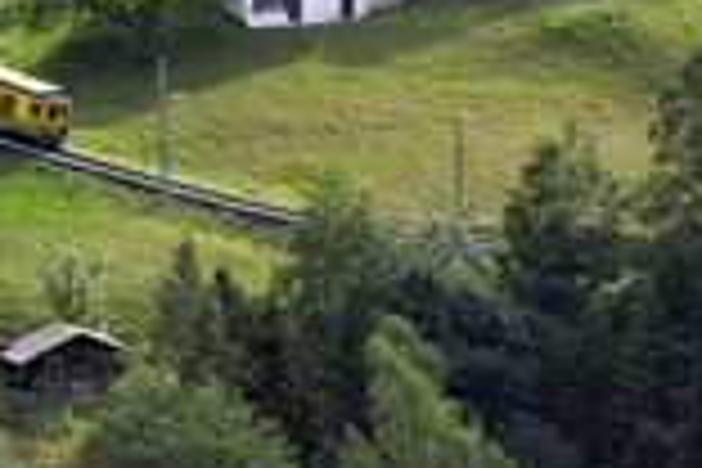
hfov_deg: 2.5
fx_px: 15794
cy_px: -135
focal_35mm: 810
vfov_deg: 1.7
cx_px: -169
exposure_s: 1/200
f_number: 5
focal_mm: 200
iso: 100
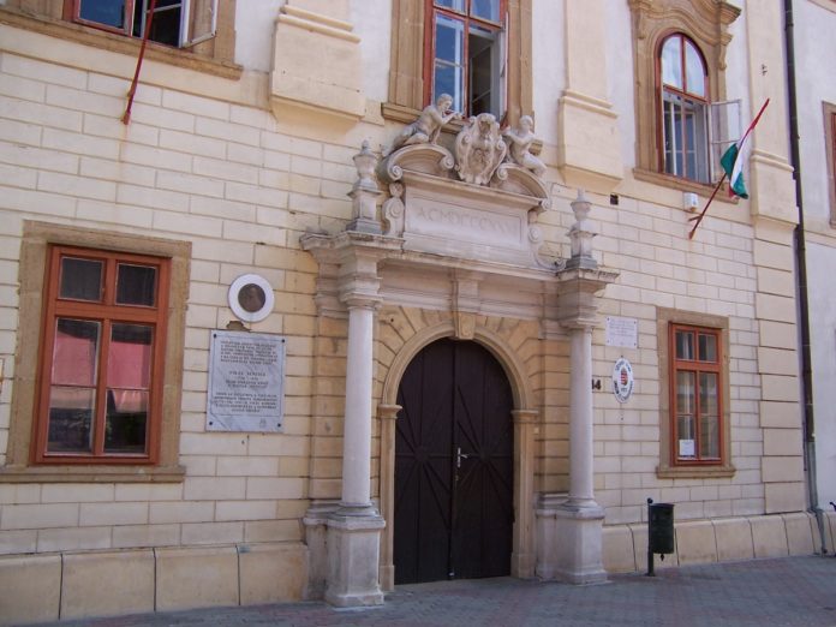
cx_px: 418
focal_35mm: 33
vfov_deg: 42.9
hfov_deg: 55.4
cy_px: 314
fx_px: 797
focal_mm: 5.5
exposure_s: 1/350
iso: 80
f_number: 3.4
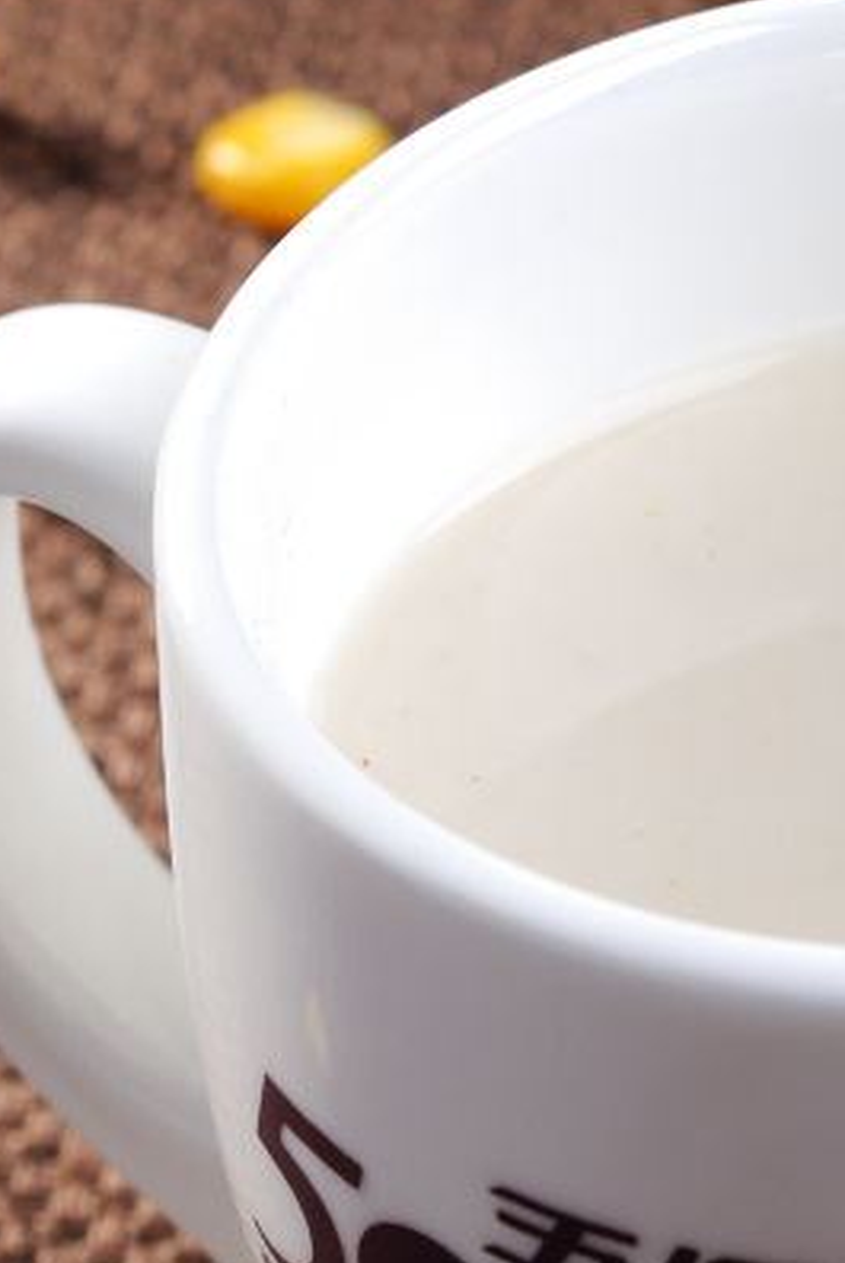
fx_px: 8181
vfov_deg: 8.8
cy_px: 823
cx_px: 767
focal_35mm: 233
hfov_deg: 5.9
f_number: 11
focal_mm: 60
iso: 100
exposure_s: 1/200
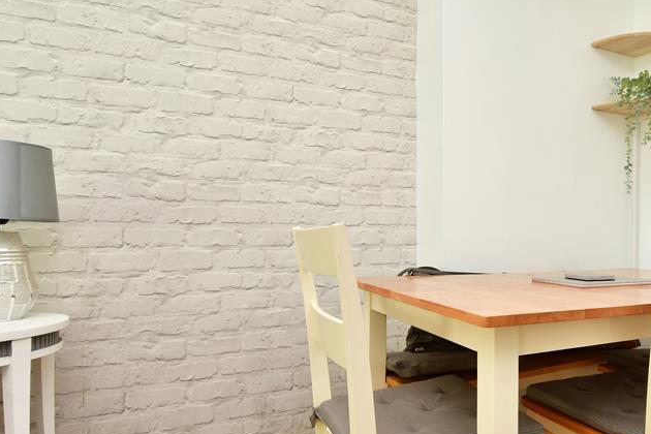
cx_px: 444
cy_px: 231
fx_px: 470
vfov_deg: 49.5
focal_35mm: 26
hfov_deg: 67.1
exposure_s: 2.5
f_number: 7.1
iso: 400
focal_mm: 11
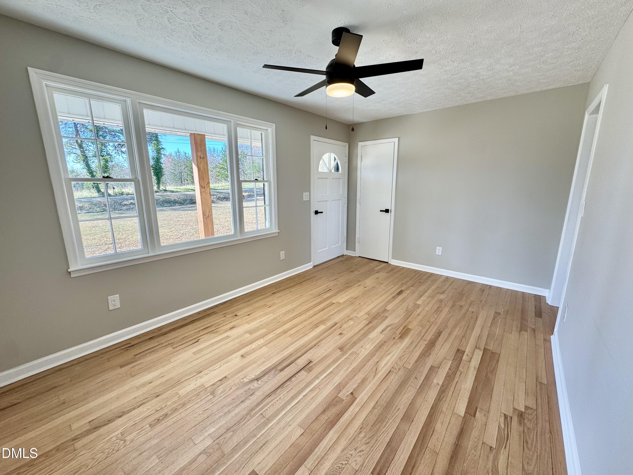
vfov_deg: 85.7
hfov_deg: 102.1
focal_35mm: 14
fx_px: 256
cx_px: 316
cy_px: 238
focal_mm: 2.22
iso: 40
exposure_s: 1/110
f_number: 2.2
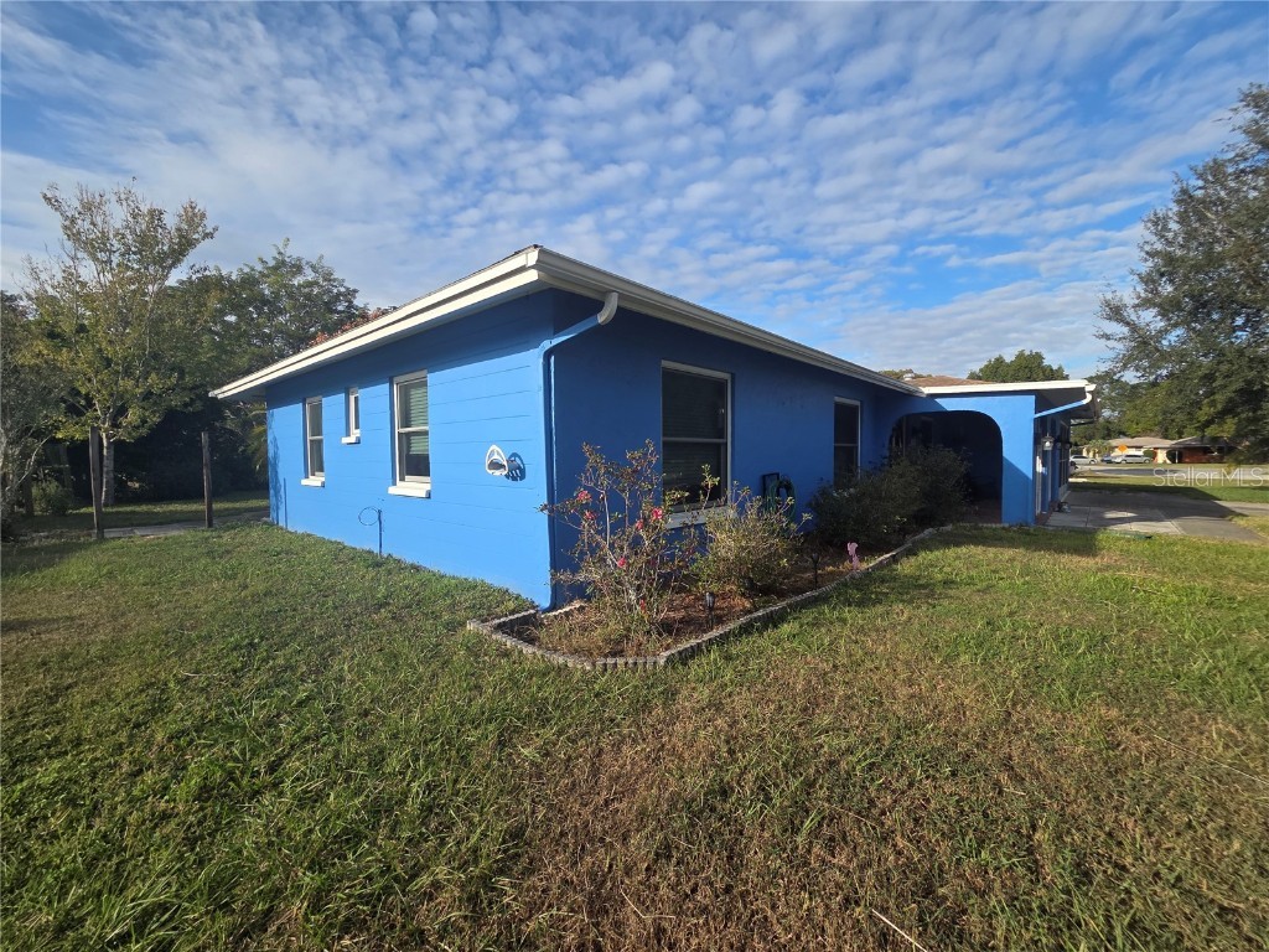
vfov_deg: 89.9
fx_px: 477
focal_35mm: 13
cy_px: 476
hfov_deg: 106.2
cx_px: 634
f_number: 2.2
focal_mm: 2.2
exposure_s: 1/1262
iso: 50
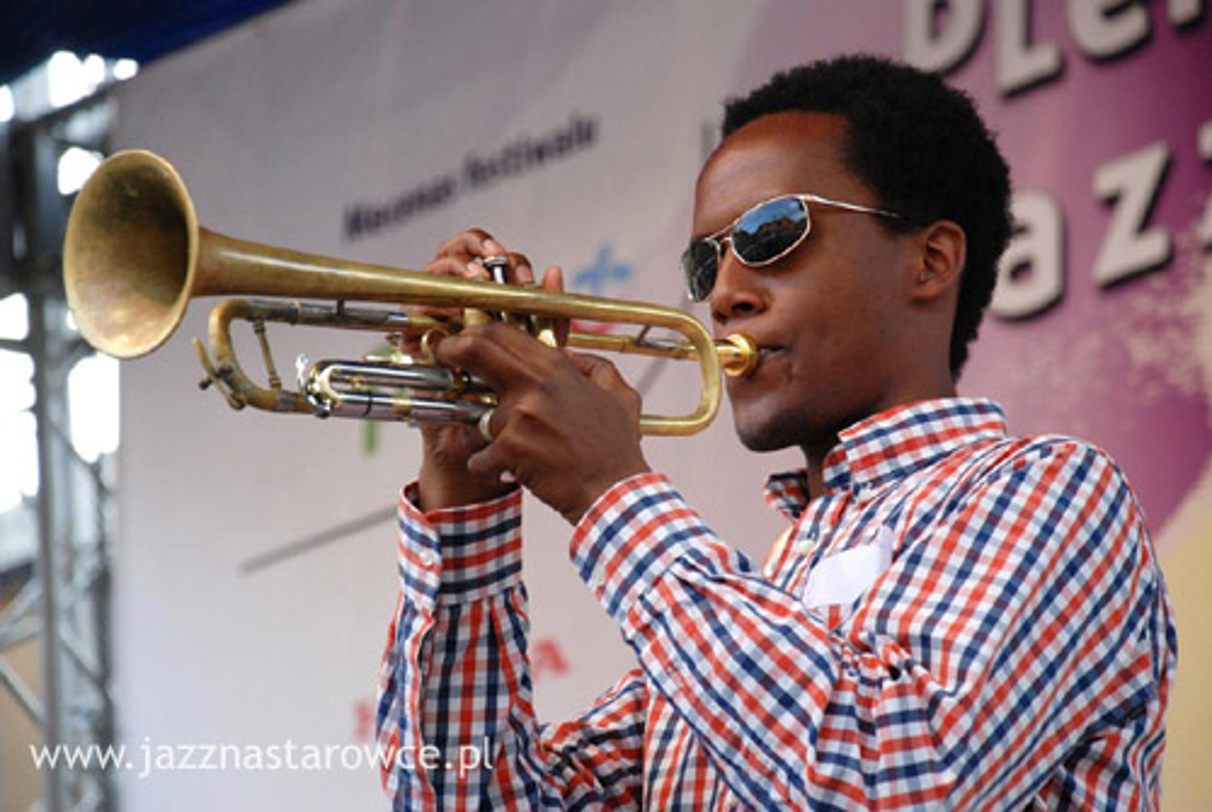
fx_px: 5664
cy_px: 406
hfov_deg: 12.2
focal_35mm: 168
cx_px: 606
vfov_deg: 8.2
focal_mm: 112
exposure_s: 1/100
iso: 800
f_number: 5.6
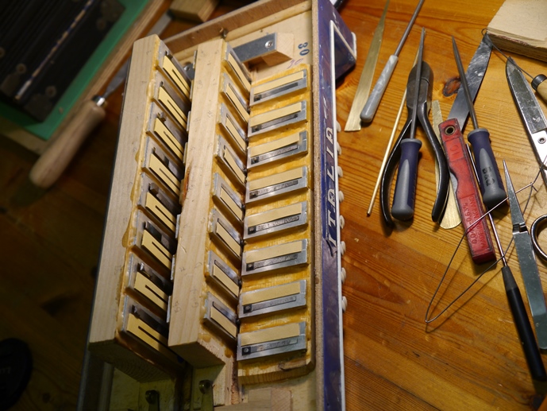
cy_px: 206
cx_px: 274
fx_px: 790
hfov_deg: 38.2
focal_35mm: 50
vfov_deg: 29.1
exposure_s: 1/60
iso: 320
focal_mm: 25
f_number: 4.6
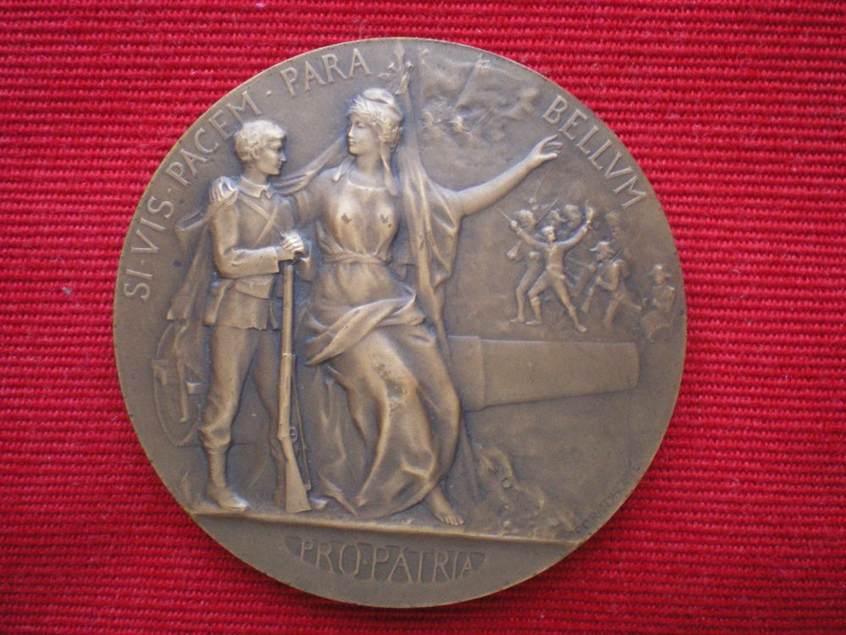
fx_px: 929
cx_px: 423
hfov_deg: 49.0
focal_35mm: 38
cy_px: 318
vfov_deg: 37.7
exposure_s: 1/25
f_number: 3.1
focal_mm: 6.3
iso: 400
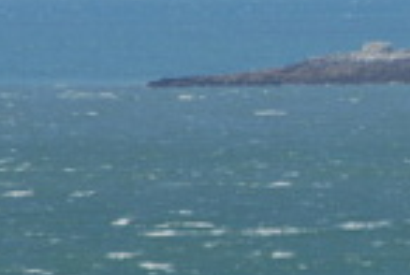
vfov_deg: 0.6
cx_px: 730
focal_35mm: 2467
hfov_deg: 0.8
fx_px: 28154
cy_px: 125
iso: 100
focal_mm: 300
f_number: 8
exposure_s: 1/320
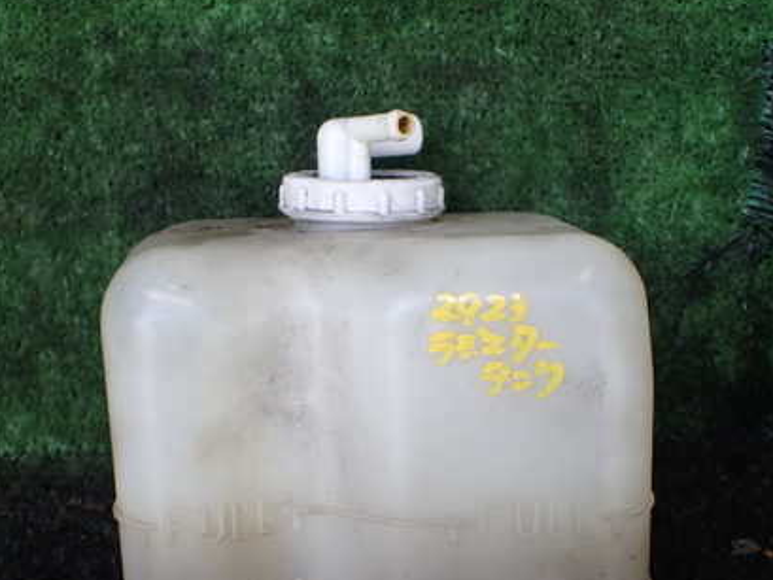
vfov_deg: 32.7
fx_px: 983
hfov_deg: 42.9
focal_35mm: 44
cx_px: 376
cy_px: 368
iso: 100
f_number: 2.3
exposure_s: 1/125
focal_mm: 5.4
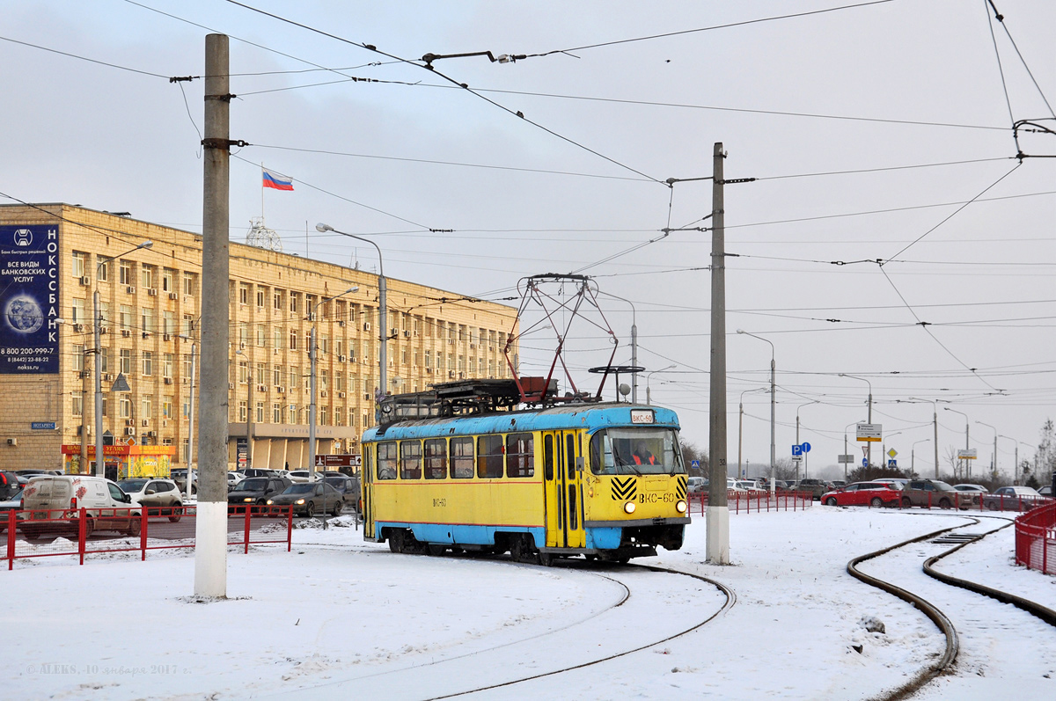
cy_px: 350
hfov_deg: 35.1
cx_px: 528
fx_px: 1670
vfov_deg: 23.7
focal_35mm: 57
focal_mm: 38
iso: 200
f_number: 6.3
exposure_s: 1/320
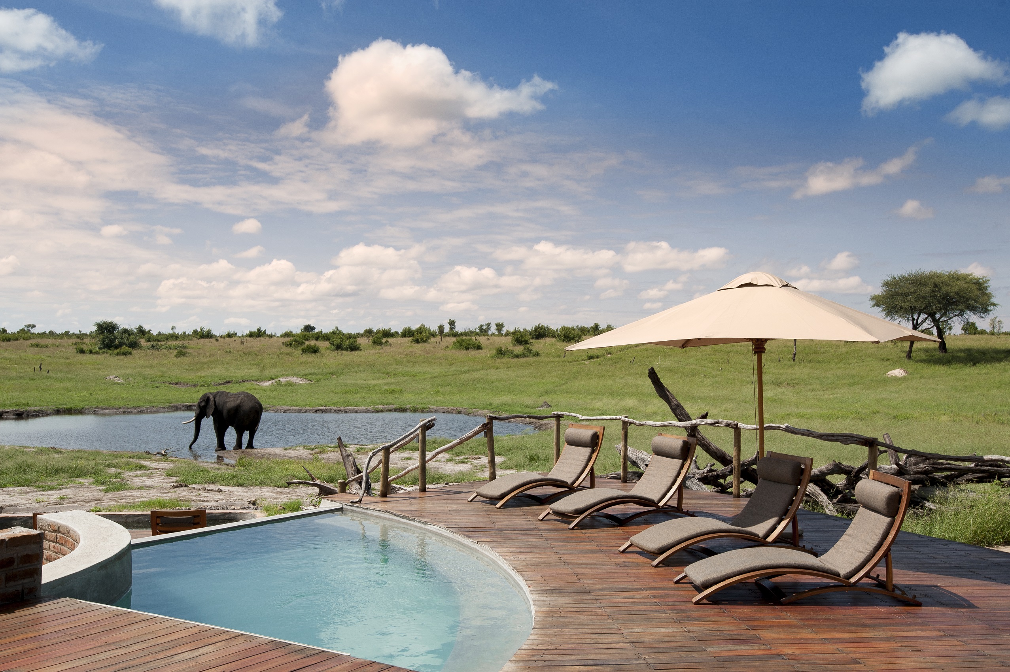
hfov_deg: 54.5
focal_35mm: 35
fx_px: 981
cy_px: 336
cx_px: 505
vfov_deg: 37.8
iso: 280
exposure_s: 1/750
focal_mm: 35
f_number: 9.5
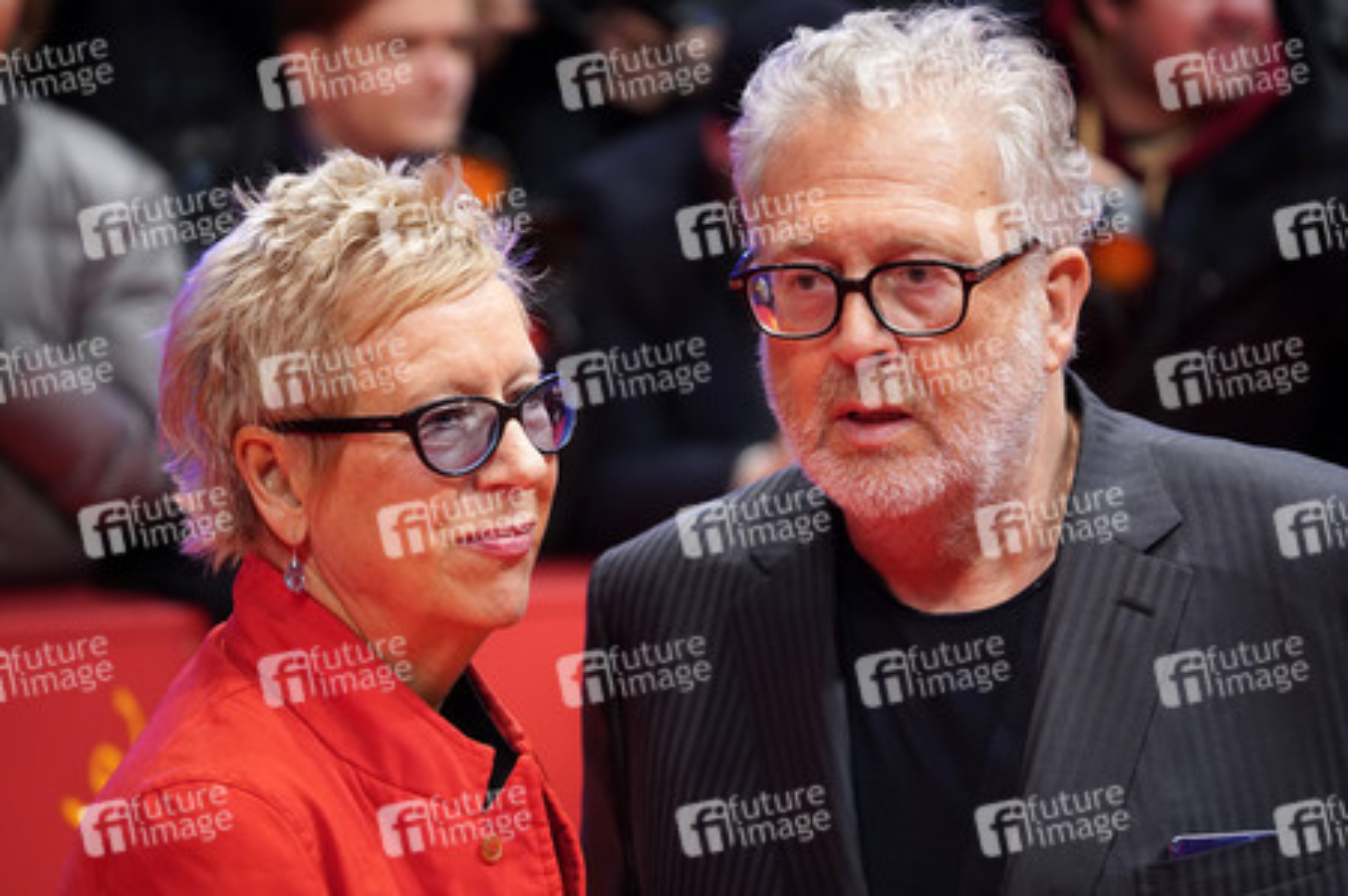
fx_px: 7483
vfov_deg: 6.9
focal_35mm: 200
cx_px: 674
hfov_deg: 10.3
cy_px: 448
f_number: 5.6
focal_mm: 200
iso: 4000
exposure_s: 1/125
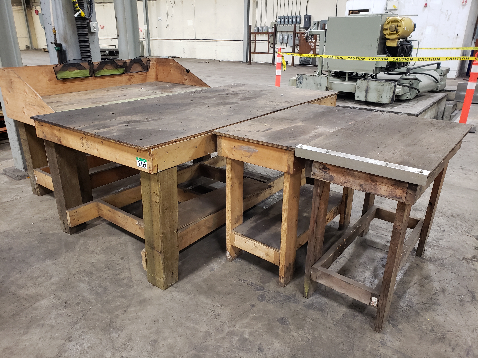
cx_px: 239
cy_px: 179
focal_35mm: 26
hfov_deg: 67.3
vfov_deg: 53.1
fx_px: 359
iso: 250
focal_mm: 4.3
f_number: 2.4
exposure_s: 1/24
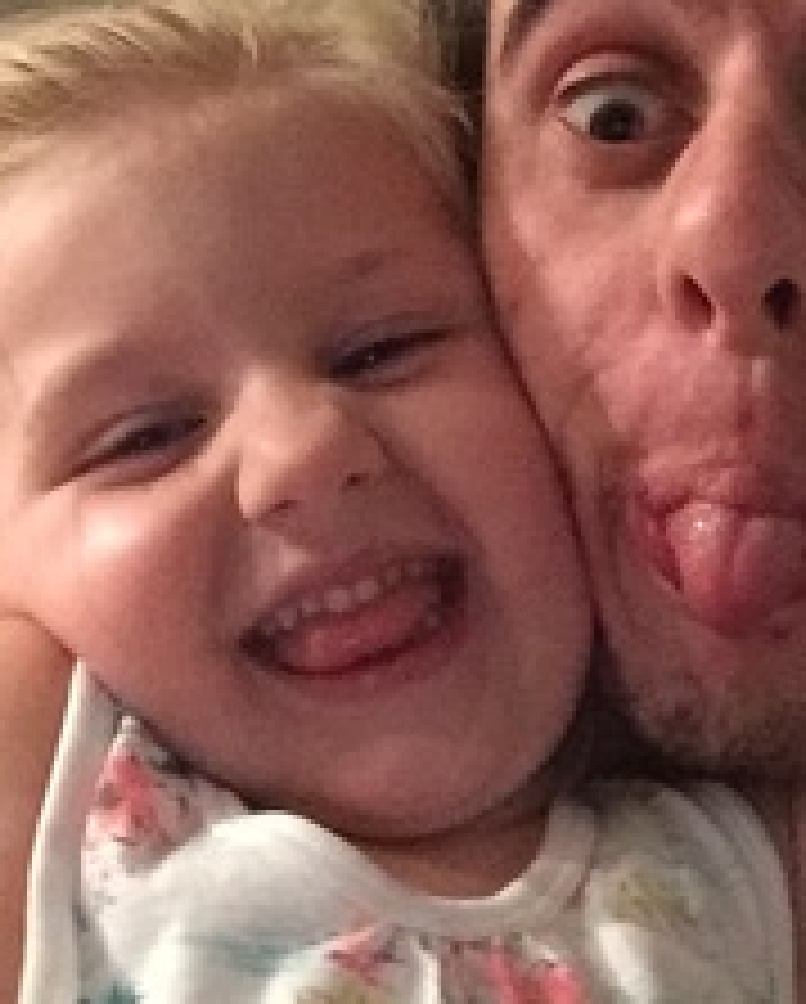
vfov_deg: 29.1
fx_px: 1934
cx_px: 464
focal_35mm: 65
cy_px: 500
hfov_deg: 23.5
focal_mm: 2.65
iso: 1000
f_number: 2.2
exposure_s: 1/15
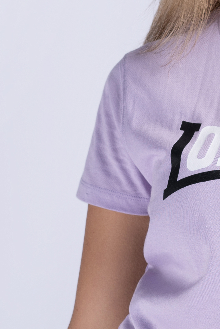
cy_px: 245
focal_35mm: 197
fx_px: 1805
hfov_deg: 6.9
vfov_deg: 10.4
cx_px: 271
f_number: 5.6
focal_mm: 55
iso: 100
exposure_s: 1/160
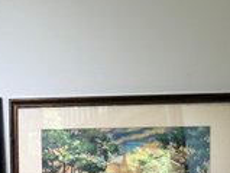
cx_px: 18
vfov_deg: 25.5
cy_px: 146
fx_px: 372
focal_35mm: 56
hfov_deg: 32.5
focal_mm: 5.7
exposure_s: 1/120
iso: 64
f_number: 1.5
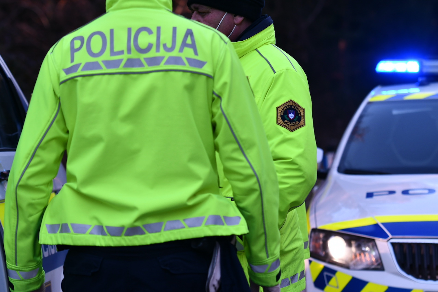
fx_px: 1825
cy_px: 146
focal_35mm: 150
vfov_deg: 9.1
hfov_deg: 13.7
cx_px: 219
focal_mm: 100
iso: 400
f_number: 4
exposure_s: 1/500
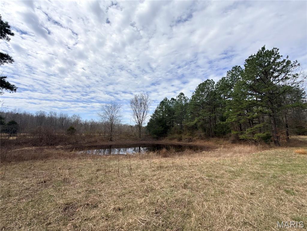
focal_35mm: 14
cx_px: 154
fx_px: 124
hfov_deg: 102.1
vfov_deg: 85.7
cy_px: 116
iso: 50
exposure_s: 1/2717
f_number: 2.2
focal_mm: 2.22
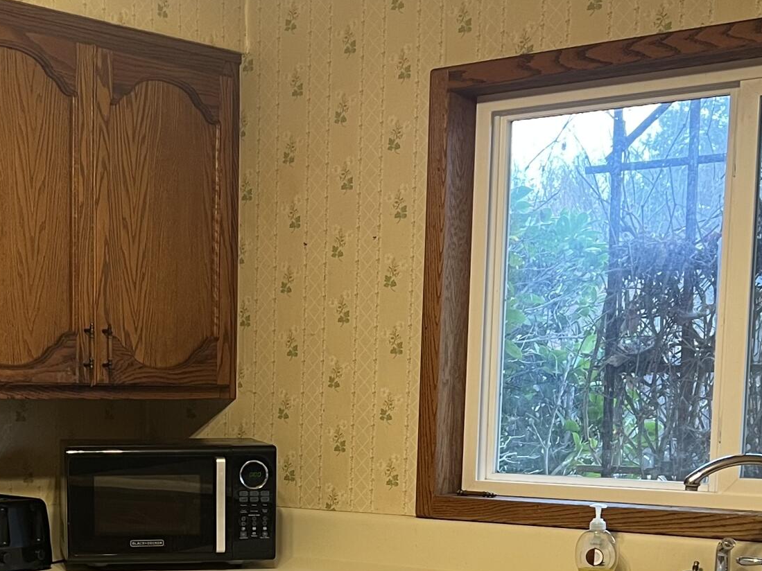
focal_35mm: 71
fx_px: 1563
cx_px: 164
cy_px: 595
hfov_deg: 26.9
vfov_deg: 20.0
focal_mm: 5.7
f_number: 1.5
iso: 125
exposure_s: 1/60
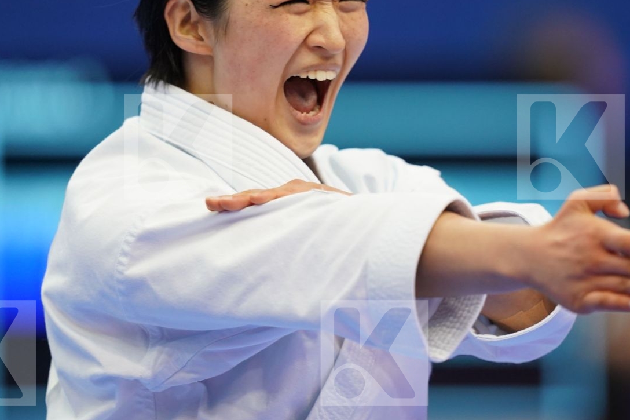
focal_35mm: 662
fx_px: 11582
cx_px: 375
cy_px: 147
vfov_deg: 2.1
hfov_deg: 3.1
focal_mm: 400
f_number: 2.8
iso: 1600
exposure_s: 1/500
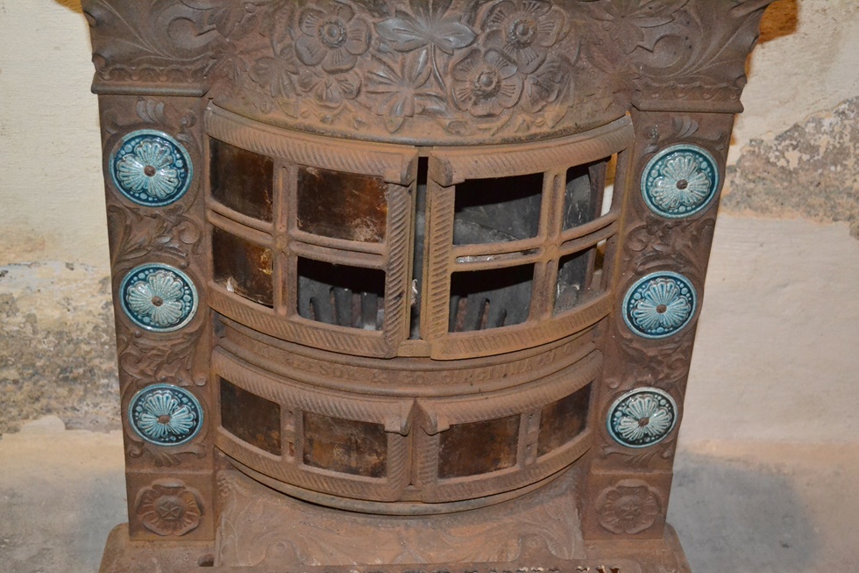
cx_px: 431
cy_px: 292
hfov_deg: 40.3
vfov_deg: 27.5
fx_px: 1169
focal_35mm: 49
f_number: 4.8
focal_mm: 32
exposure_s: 1/60
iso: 3200
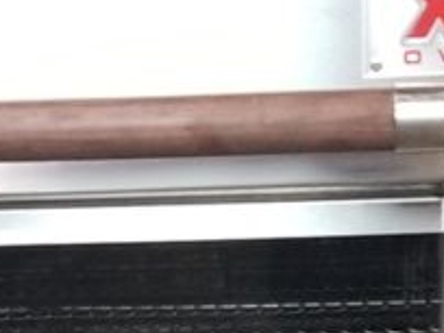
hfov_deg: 10.1
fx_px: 2514
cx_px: 141
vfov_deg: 6.9
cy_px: 932
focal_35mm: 196
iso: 160
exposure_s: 1/30
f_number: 1.7
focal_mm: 4.3
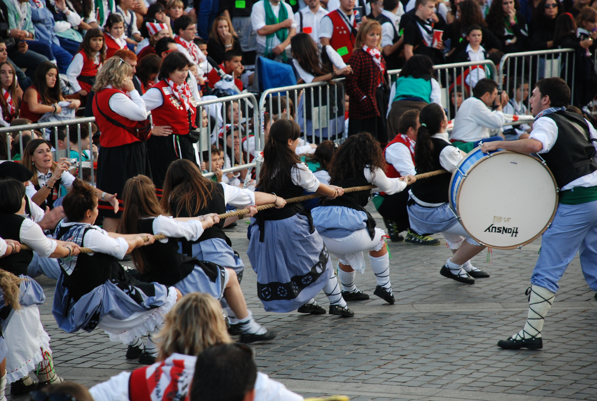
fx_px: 3365
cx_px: 298
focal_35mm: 202
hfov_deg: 10.1
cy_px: 200
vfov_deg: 6.8
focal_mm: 135
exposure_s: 1/100
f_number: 5.6
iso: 400
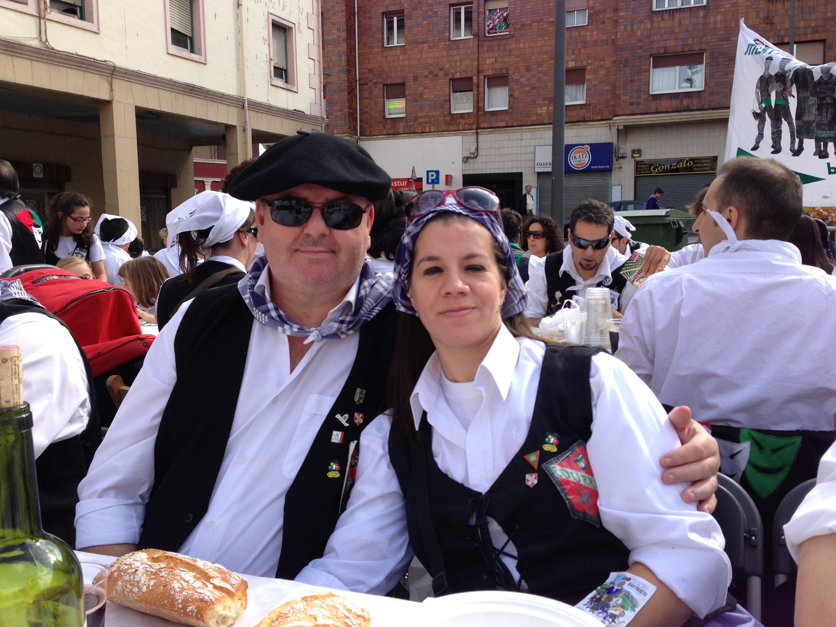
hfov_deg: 54.0
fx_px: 821
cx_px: 416
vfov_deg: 41.8
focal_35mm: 34
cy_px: 311
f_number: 2.4
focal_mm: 4.13
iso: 50
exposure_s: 1/471
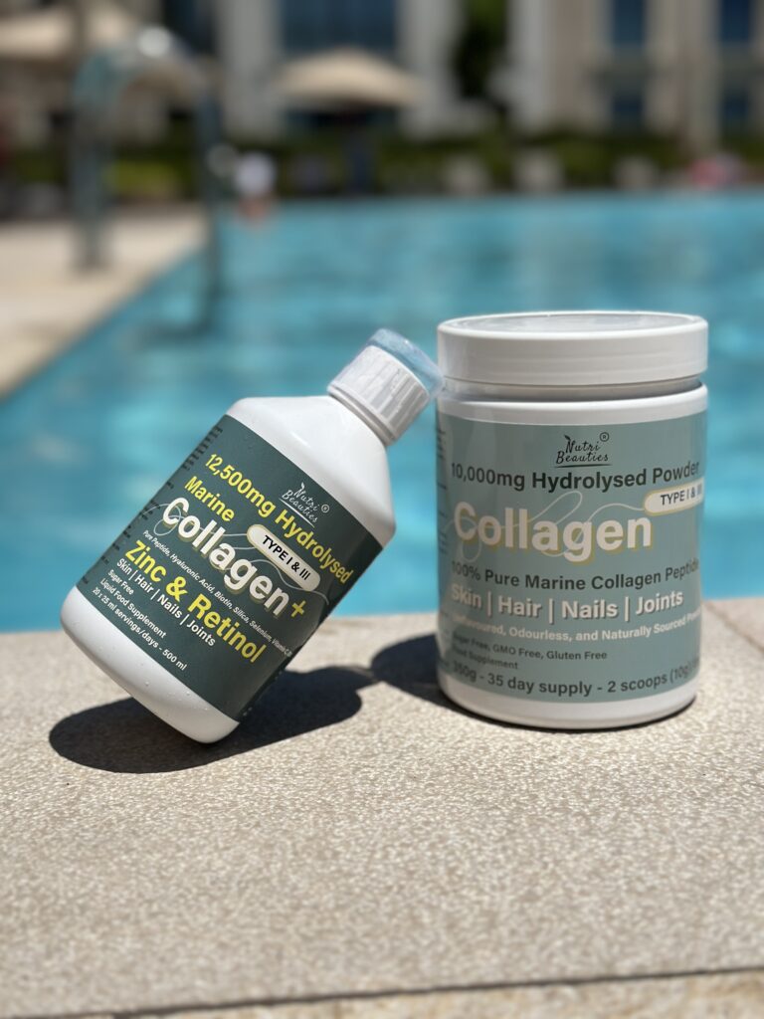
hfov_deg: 30.3
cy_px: 510
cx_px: 382
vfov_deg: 39.7
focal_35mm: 48
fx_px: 1413
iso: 100
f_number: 1.78
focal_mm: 6.86
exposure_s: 1/18868
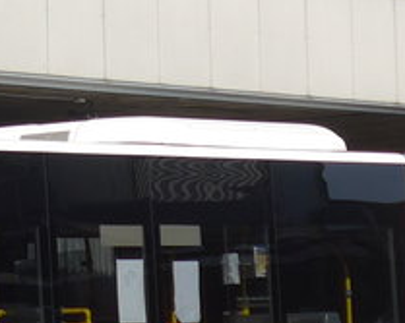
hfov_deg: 7.4
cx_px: -149
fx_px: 3091
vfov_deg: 6.0
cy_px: -15
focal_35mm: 258
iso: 80
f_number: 3
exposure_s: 1/1600
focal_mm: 9.5
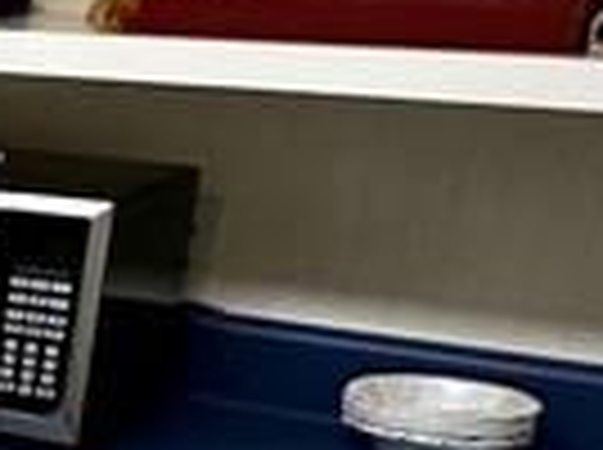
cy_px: 328
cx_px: -1107
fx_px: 1861
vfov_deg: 13.7
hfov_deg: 11.8
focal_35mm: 107
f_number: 2.2
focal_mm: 2.22
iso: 200
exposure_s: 1/120
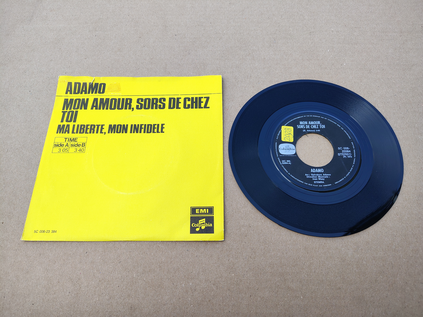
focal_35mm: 24
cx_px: 212
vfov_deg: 56.8
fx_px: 293
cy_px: 158
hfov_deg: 71.6
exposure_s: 1/551
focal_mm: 5.56
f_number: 1.8
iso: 100
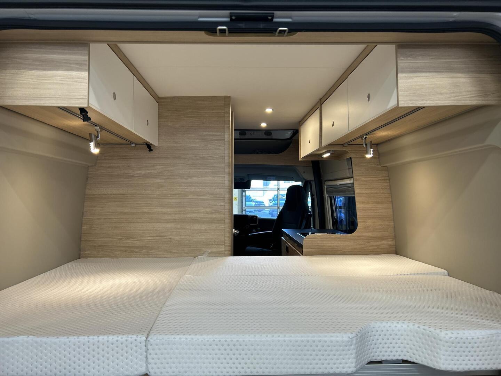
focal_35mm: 26
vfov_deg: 53.1
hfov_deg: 67.3
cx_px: 250
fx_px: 376
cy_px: 188
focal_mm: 5.7
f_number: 1.5
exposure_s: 1/50
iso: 80
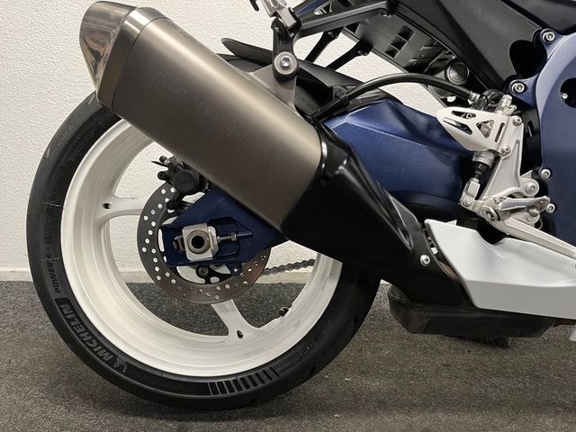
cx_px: 288
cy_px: 216
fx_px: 433
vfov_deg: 53.1
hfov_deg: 67.3
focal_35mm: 26
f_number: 1.6
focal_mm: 5.1
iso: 200
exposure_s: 1/50
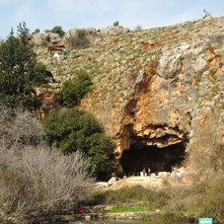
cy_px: 158
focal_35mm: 61
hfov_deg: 28.2
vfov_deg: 27.9
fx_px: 447
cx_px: 117
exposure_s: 1/161
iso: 64
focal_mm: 5.7
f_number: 5.6
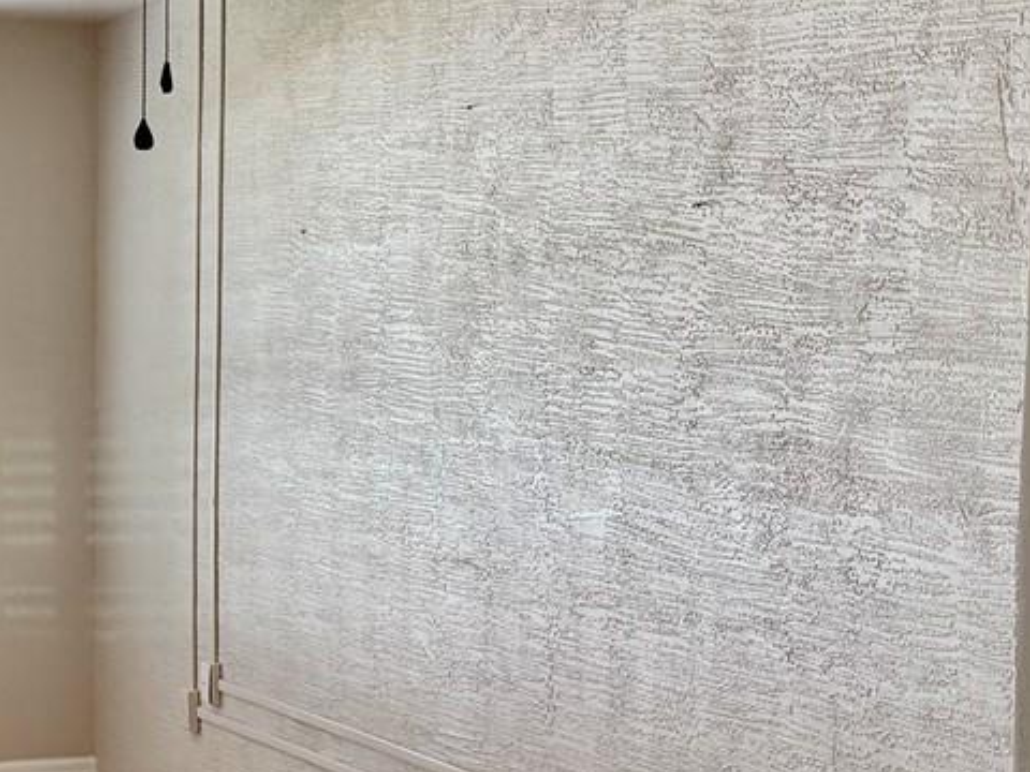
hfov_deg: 23.0
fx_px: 2380
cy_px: 459
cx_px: -107
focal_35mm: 80
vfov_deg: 18.4
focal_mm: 6.76
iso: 200
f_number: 1.78
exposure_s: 1/186
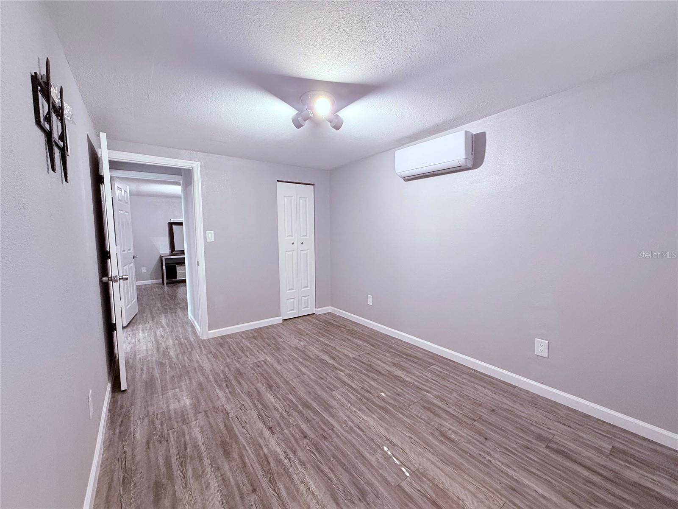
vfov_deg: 85.7
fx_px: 274
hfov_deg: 102.1
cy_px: 254
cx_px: 339
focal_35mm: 14
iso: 320
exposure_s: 1/60
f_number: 2.2
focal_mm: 2.22
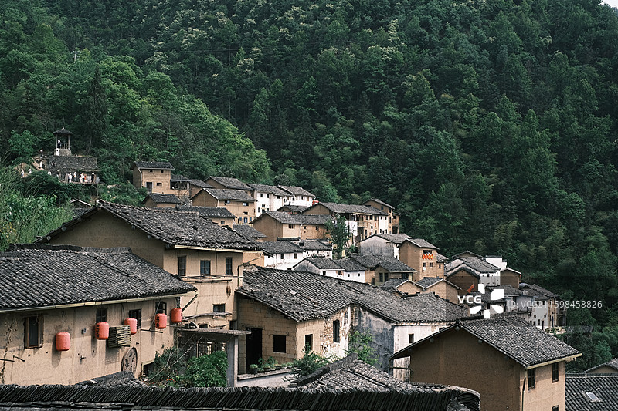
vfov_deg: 25.5
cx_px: 309
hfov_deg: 37.5
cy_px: 206
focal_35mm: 53
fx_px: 910
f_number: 10
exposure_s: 1/125
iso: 160
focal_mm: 35
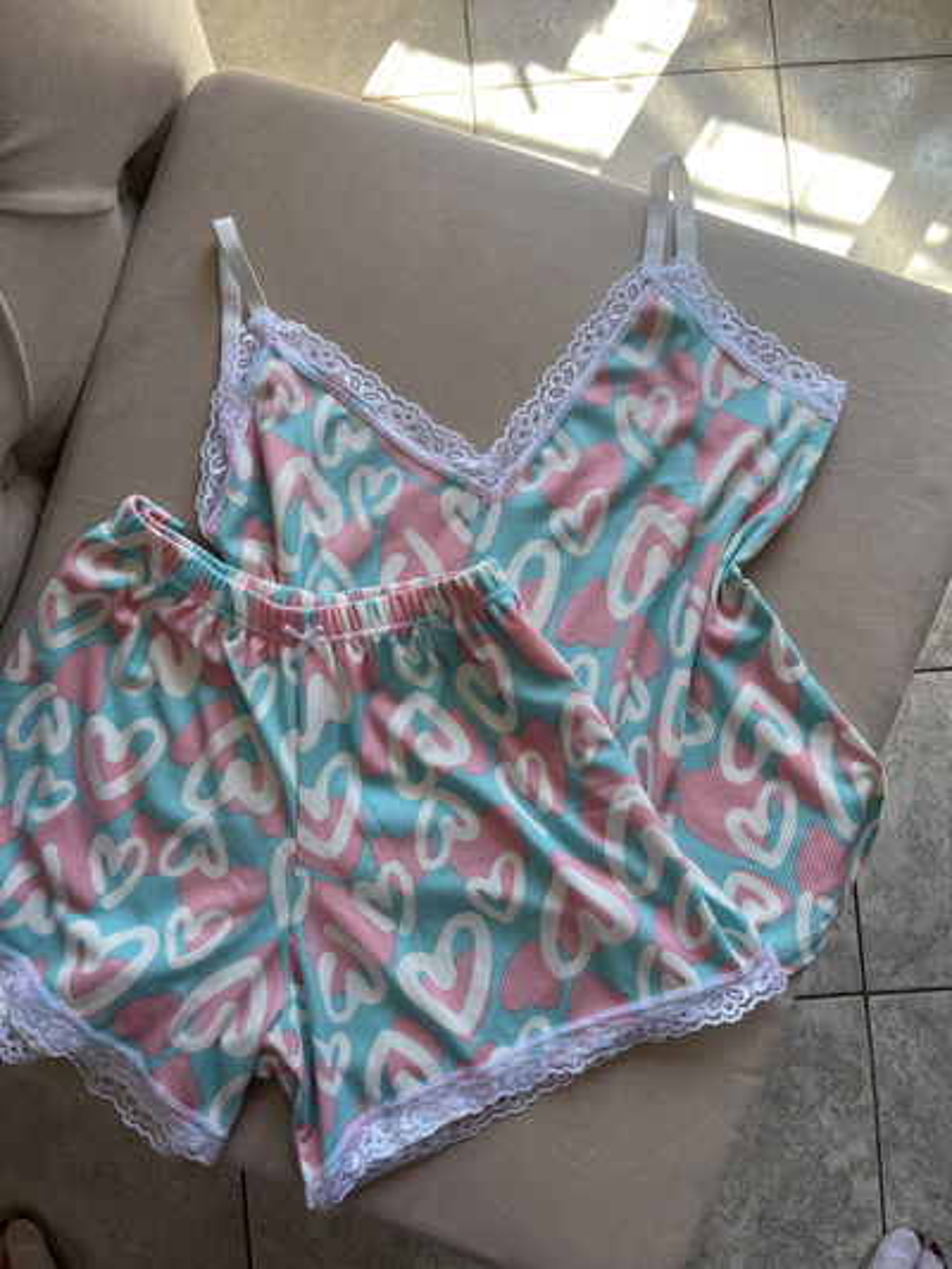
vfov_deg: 67.3
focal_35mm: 26
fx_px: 953
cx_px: 476
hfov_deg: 53.1
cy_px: 634
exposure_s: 1/250
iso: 50
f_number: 1.6
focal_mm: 5.1
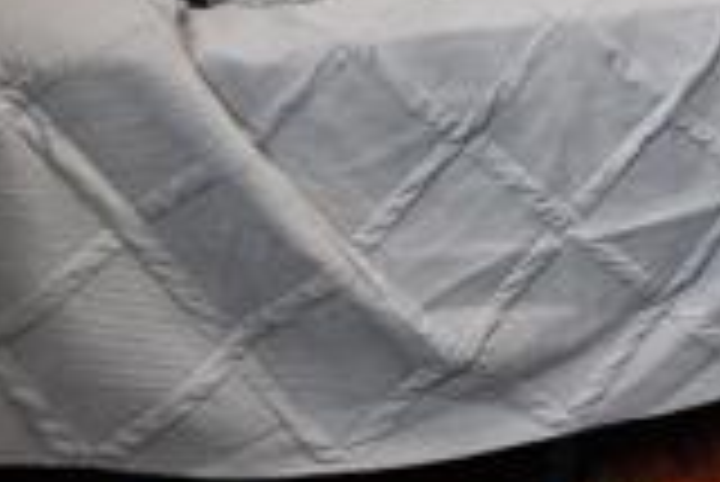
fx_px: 1121
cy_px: -363
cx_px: 819
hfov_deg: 31.1
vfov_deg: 19.1
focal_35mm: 56
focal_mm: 14
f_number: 6.3
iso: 250
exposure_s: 1/1.25
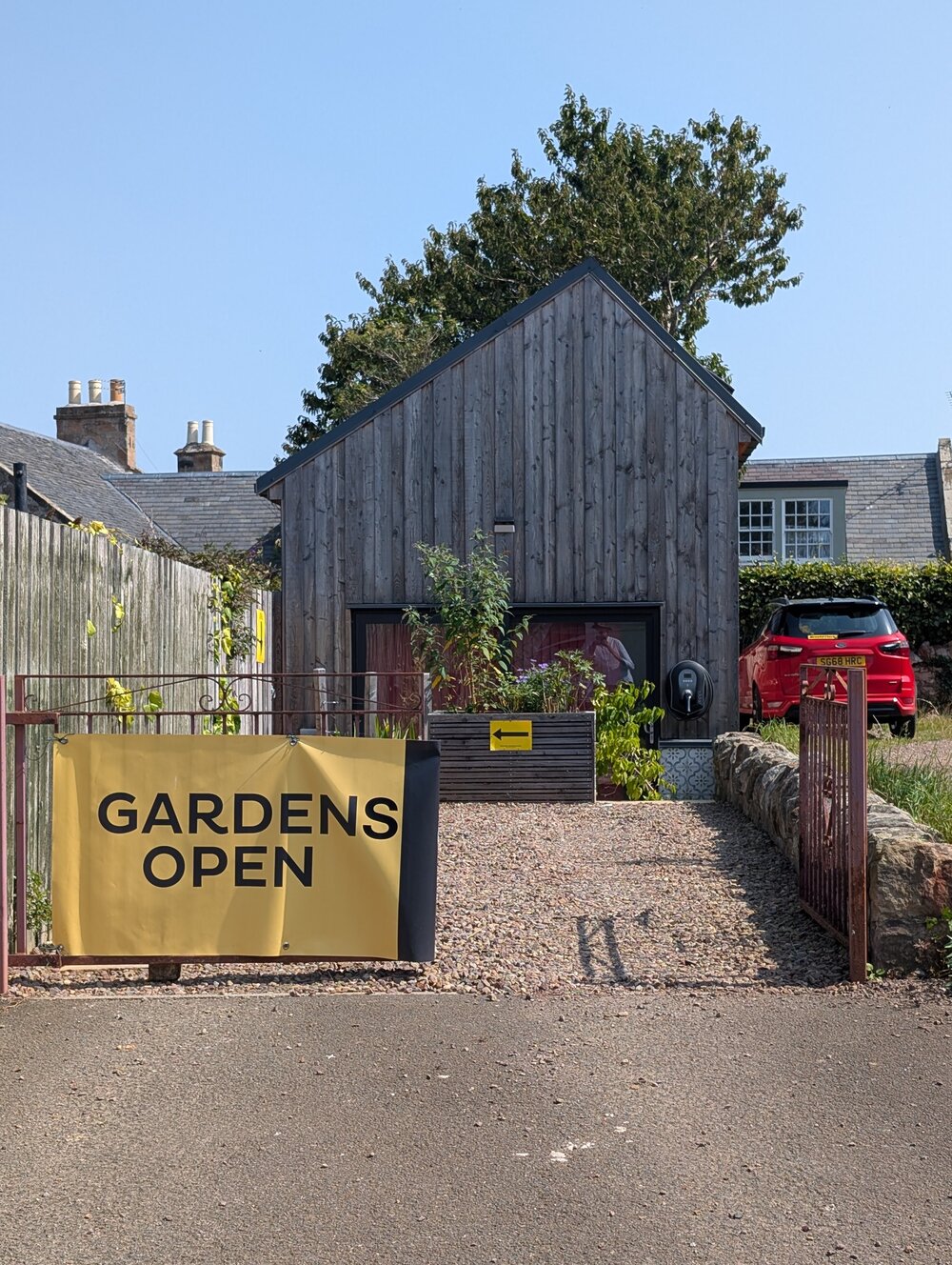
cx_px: 476
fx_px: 1792
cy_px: 632
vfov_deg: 38.9
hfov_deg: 29.7
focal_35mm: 49
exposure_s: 1/869
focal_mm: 6.9
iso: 23
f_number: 1.68
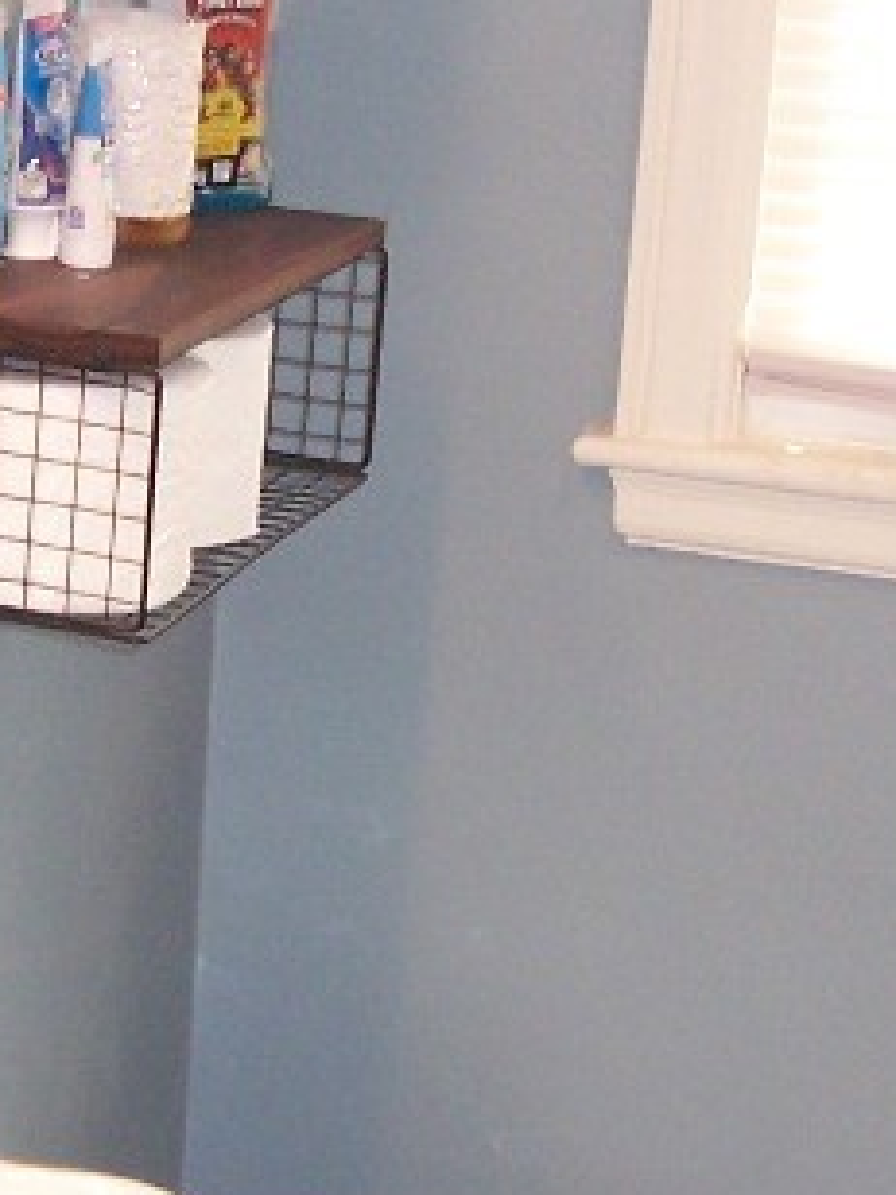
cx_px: 140
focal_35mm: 113
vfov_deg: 17.4
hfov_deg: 13.0
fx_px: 3900
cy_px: 435
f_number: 2.7
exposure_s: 1/90
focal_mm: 5.6
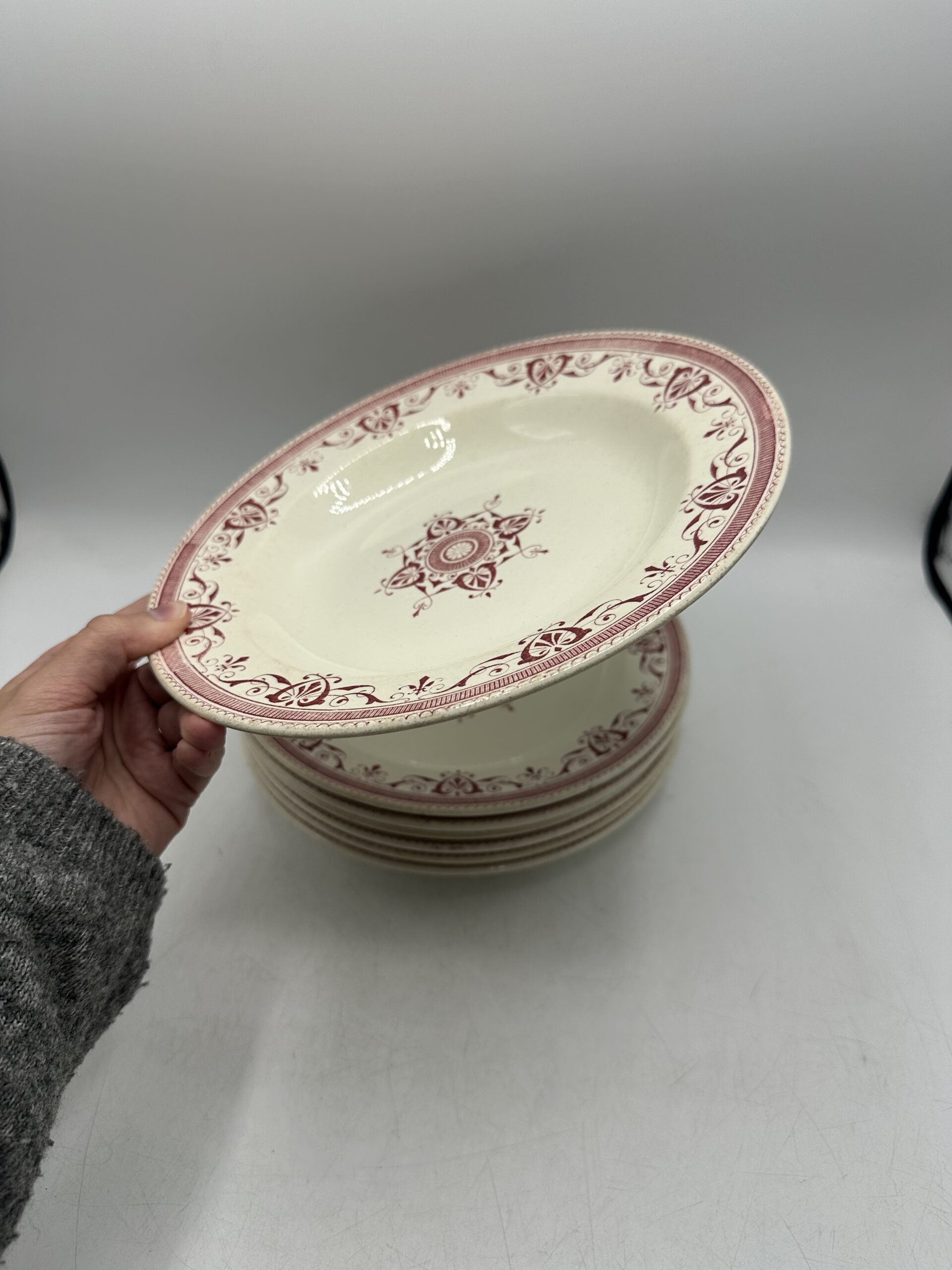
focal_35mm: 24
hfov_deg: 56.8
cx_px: 476
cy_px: 635
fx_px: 880
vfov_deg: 71.6
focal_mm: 6.86
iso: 80
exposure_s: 1/2410
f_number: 1.78
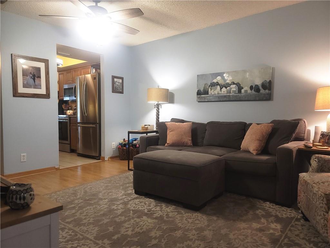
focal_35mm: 25
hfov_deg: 69.4
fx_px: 238
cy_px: 124
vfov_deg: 54.9
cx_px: 165
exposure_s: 1/60
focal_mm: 7
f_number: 1.8
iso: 250
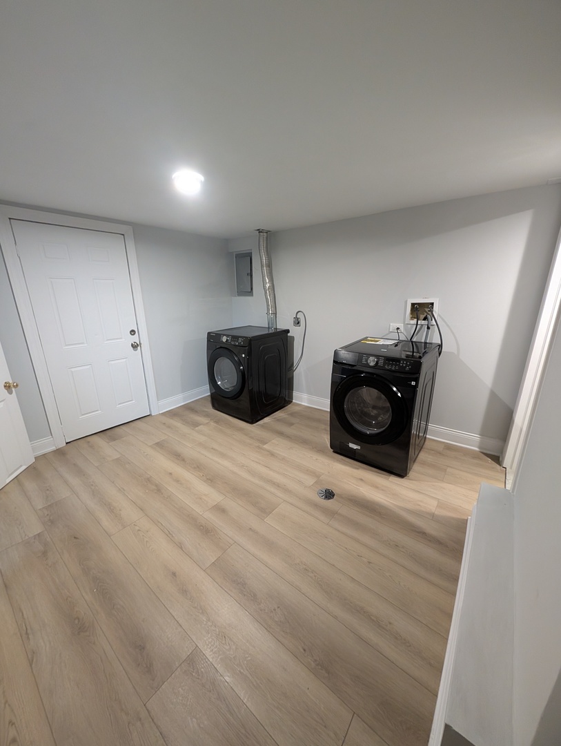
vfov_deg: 110.5
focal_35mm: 12
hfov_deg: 94.6
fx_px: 259
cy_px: 373
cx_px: 280
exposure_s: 1/30.4
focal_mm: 2.02
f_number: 1.7
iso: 318
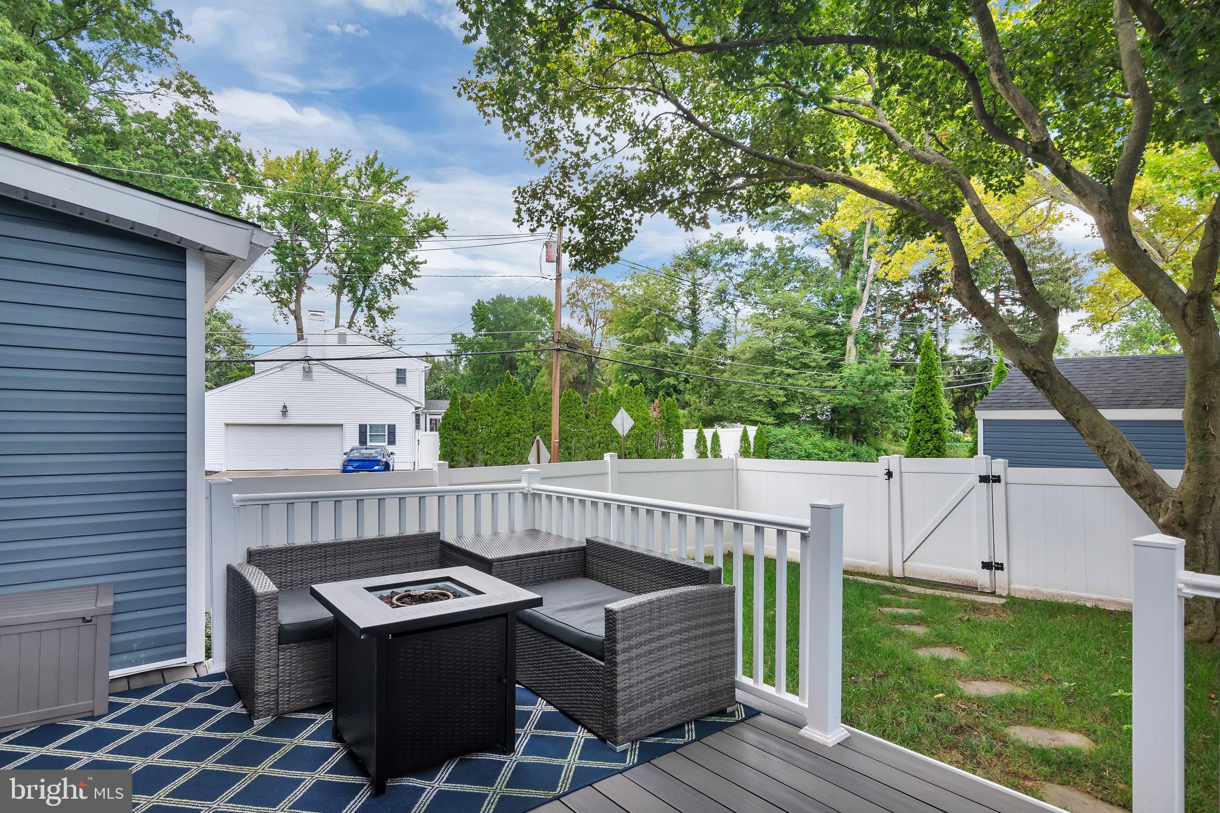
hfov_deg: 90.0
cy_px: 406
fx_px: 610
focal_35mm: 18
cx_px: 610
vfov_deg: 67.4
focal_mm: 12
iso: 100
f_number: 10
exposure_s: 1/160
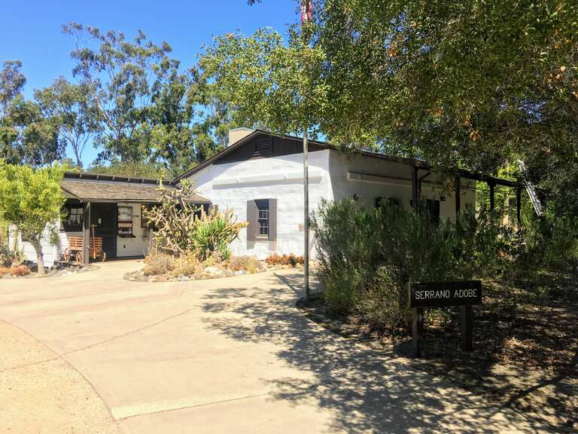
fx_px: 484
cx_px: 289
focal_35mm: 29
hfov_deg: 61.7
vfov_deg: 48.2
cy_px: 217
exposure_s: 1/591
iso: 25
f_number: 2.2
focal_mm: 4.15
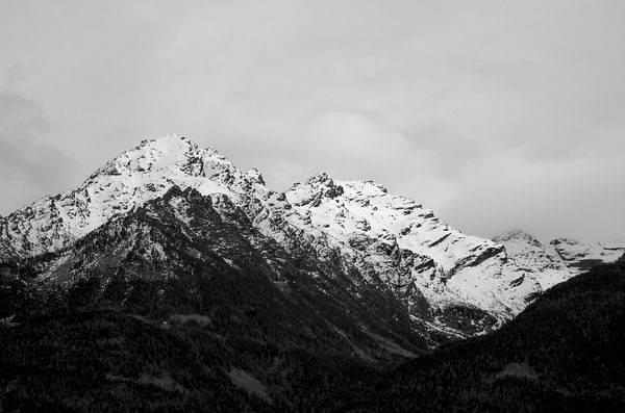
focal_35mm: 105
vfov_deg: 13.0
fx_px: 1819
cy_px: 206
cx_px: 312
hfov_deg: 19.5
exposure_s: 1/640
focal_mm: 70
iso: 100
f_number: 4
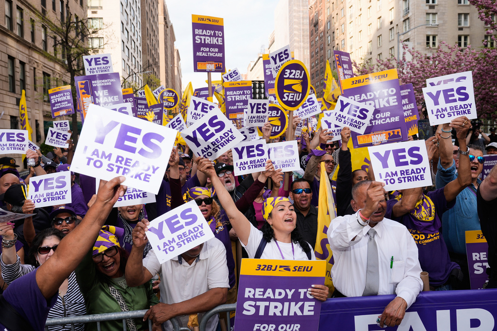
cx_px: 248
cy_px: 166
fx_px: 428
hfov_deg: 60.3
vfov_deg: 42.3
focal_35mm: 31
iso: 250
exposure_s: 1/350
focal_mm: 31
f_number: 5.6
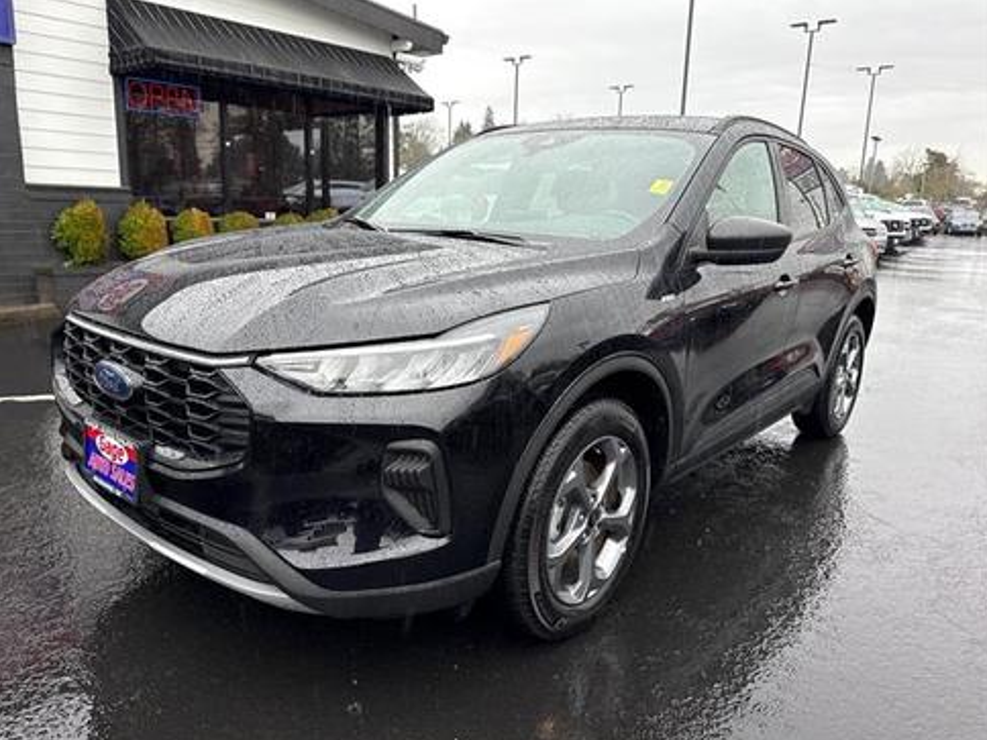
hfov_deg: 69.4
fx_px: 713
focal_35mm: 25
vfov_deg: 54.9
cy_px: 365
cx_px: 479
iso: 100
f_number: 1.78
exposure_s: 1/202
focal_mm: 6.76
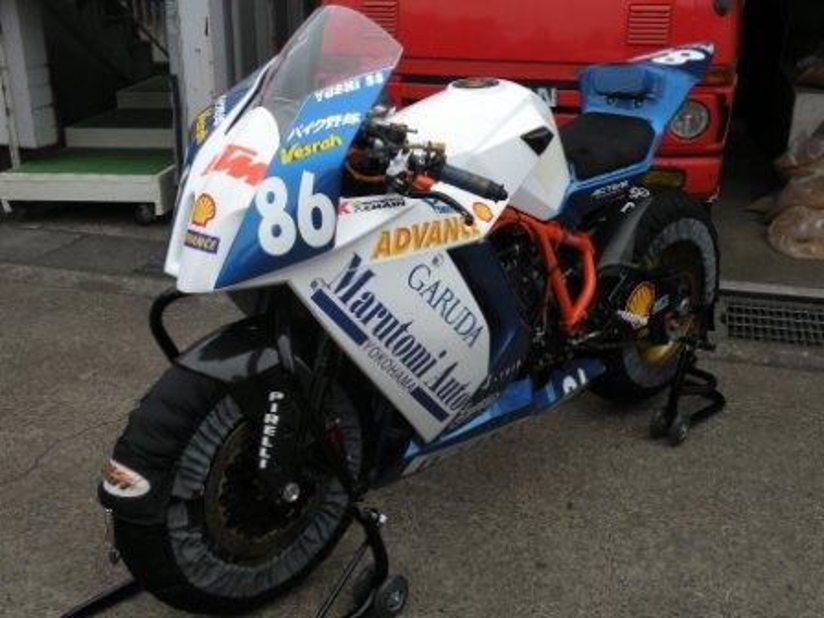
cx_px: 412
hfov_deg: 44.8
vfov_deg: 34.3
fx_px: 1000
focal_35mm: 42
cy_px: 309
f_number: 4
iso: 64
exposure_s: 1/88
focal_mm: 7.4
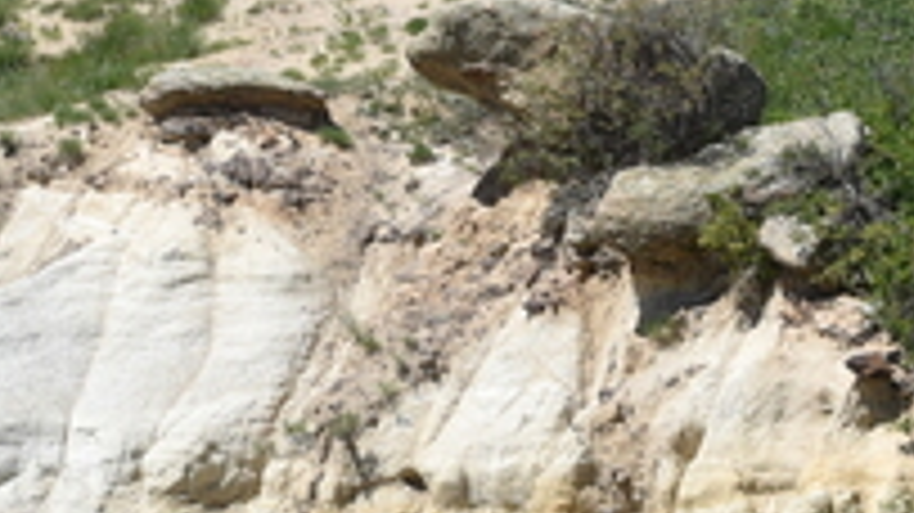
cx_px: 2233
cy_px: -684
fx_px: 21585
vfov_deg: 1.4
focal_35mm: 891
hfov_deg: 2.4
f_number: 8
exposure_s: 1/320
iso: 100
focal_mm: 135
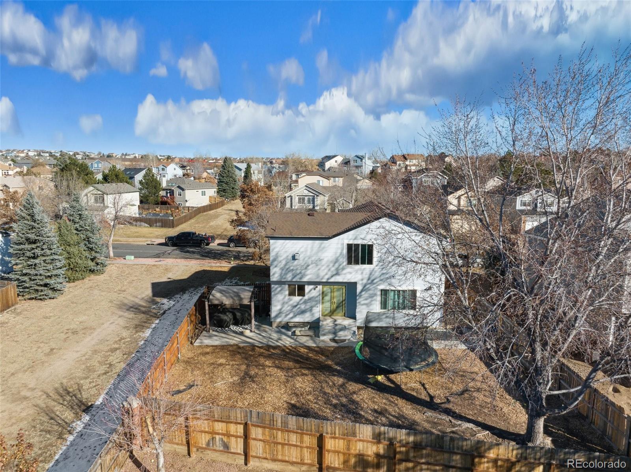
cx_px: 316
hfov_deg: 71.6
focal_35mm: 24
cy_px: 236
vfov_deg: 56.7
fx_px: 437
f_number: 10
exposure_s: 1/160
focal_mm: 12.3
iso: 100
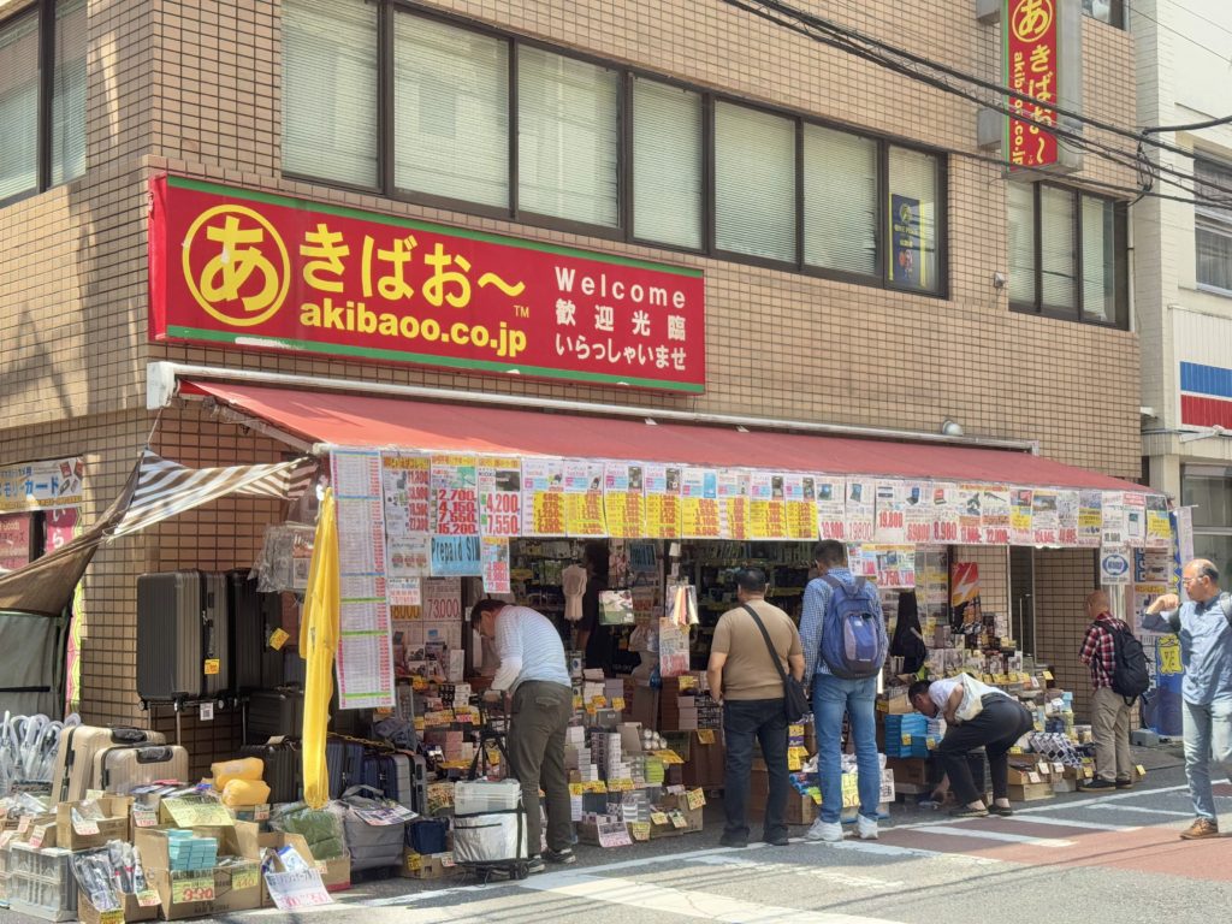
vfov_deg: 30.3
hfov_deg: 39.7
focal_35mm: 48
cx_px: 616
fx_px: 1708
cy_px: 462
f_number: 1.78
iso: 64
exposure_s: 1/1458
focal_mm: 6.76
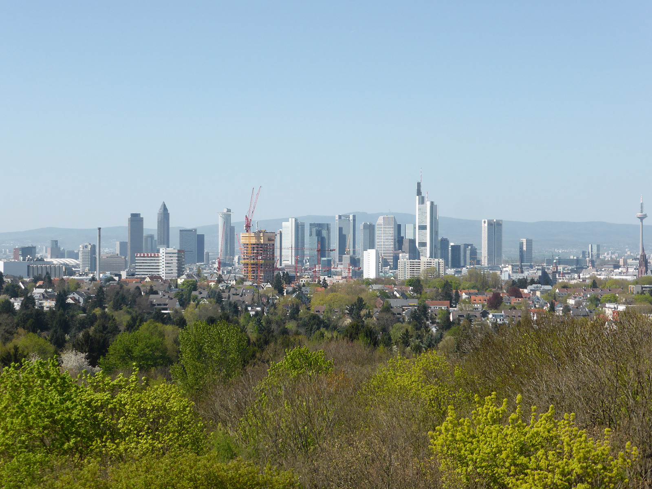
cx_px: 326
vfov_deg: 21.3
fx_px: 1300
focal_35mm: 69
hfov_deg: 28.2
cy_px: 244
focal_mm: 11.7
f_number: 4.9
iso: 100
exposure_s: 1/640
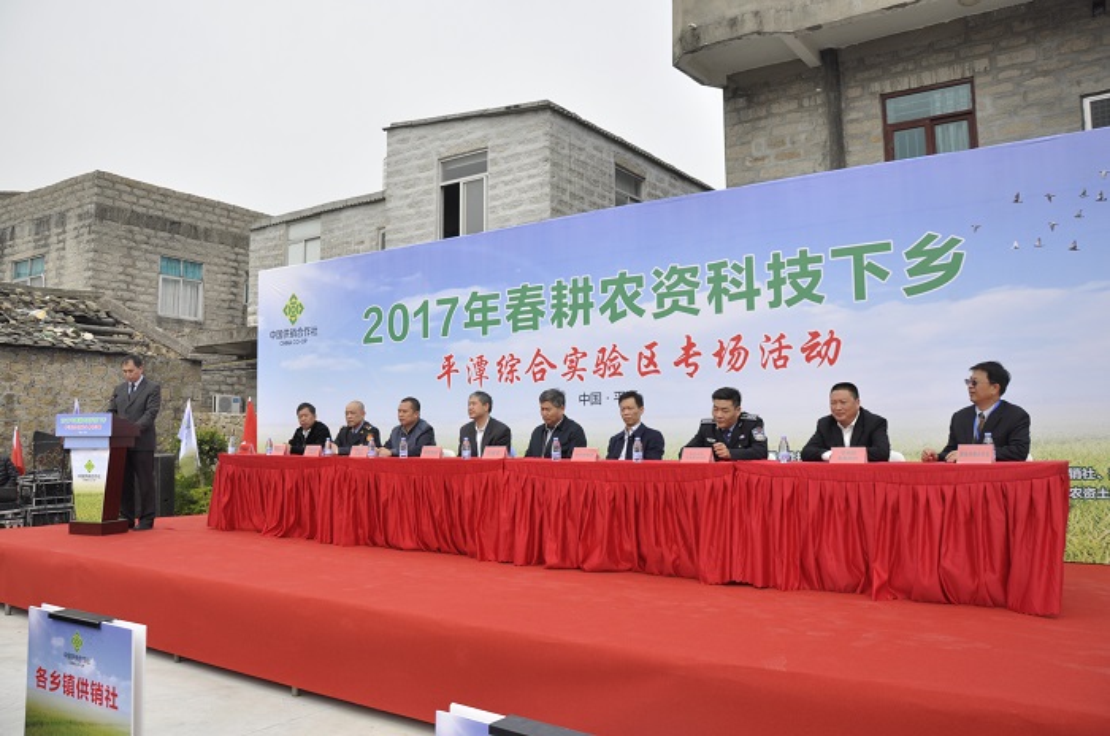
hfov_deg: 67.5
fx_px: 831
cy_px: 368
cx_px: 555
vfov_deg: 47.8
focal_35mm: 27
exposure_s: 1/1250
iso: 250
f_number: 5.6
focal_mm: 18
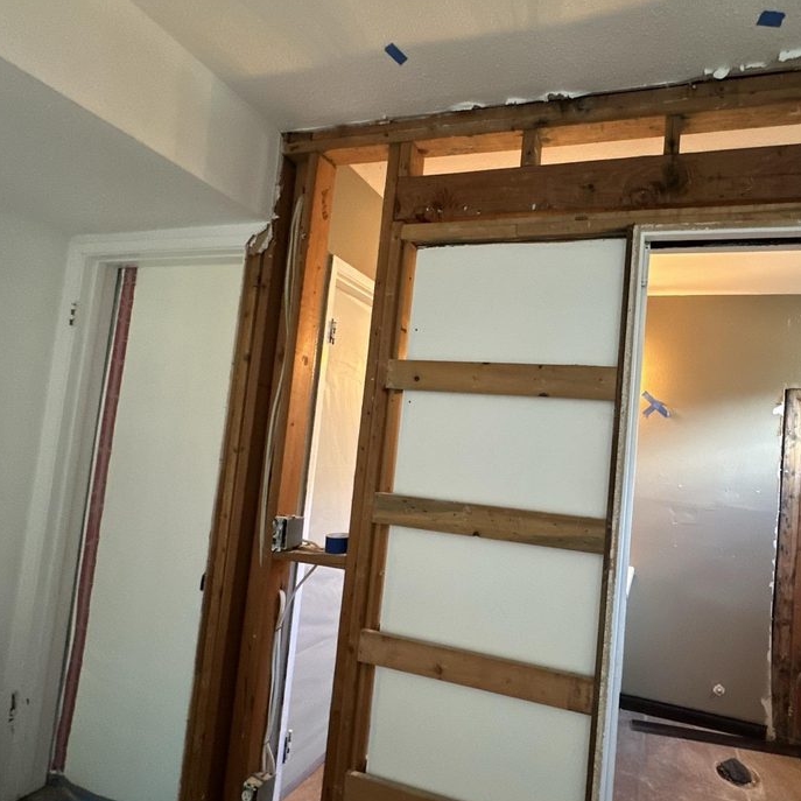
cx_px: 533
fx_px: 471
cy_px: 426
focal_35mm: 18
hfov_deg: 78.2
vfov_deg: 80.6
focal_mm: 2.22
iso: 640
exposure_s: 1/60
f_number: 2.2
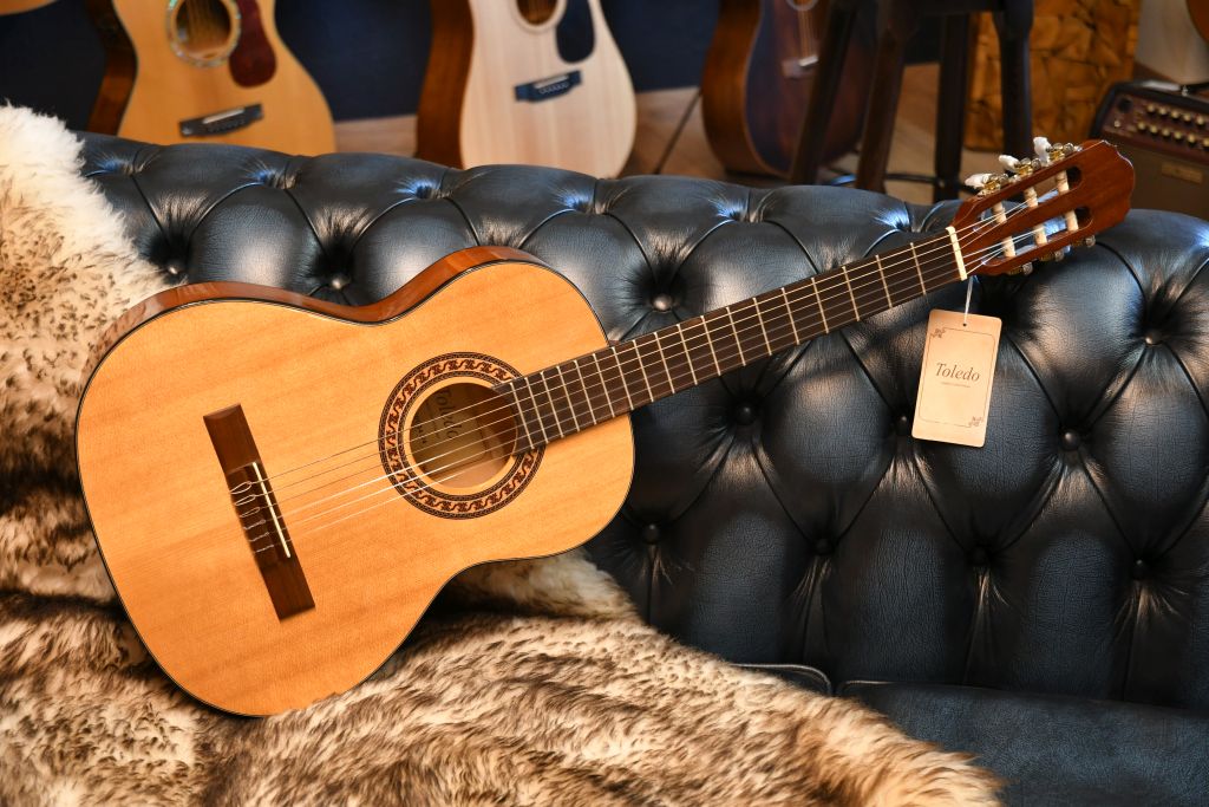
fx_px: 2015
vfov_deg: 22.6
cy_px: 404
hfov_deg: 33.4
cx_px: 604
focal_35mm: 60
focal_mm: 40
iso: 1250
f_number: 3.5
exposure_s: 1/125
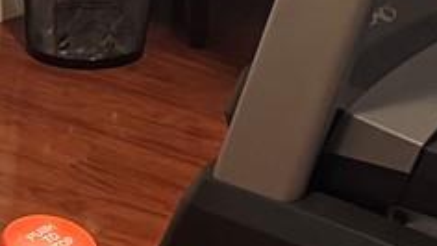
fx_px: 2052
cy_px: -96
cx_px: 324
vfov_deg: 6.8
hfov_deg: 12.1
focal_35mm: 177
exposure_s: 1/40
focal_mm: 6.76
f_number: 1.78
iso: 800
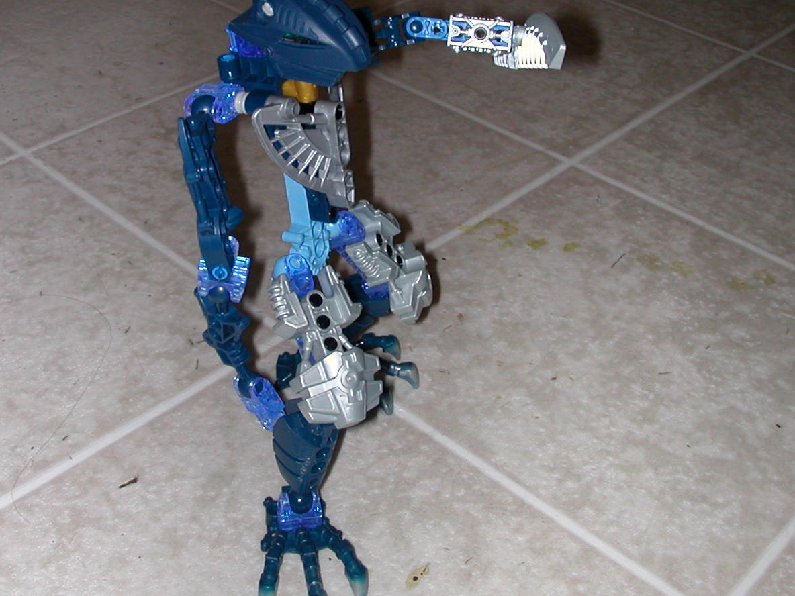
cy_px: 234
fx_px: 1148
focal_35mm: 50
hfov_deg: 38.1
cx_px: 350
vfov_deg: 29.0
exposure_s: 1/59.9
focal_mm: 5.6
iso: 100
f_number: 4.5
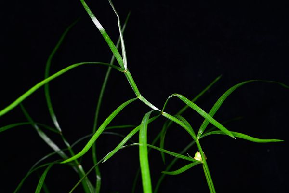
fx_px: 482
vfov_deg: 22.6
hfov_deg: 33.4
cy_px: 96
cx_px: 144
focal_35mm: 60
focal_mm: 60
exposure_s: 1/125
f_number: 20
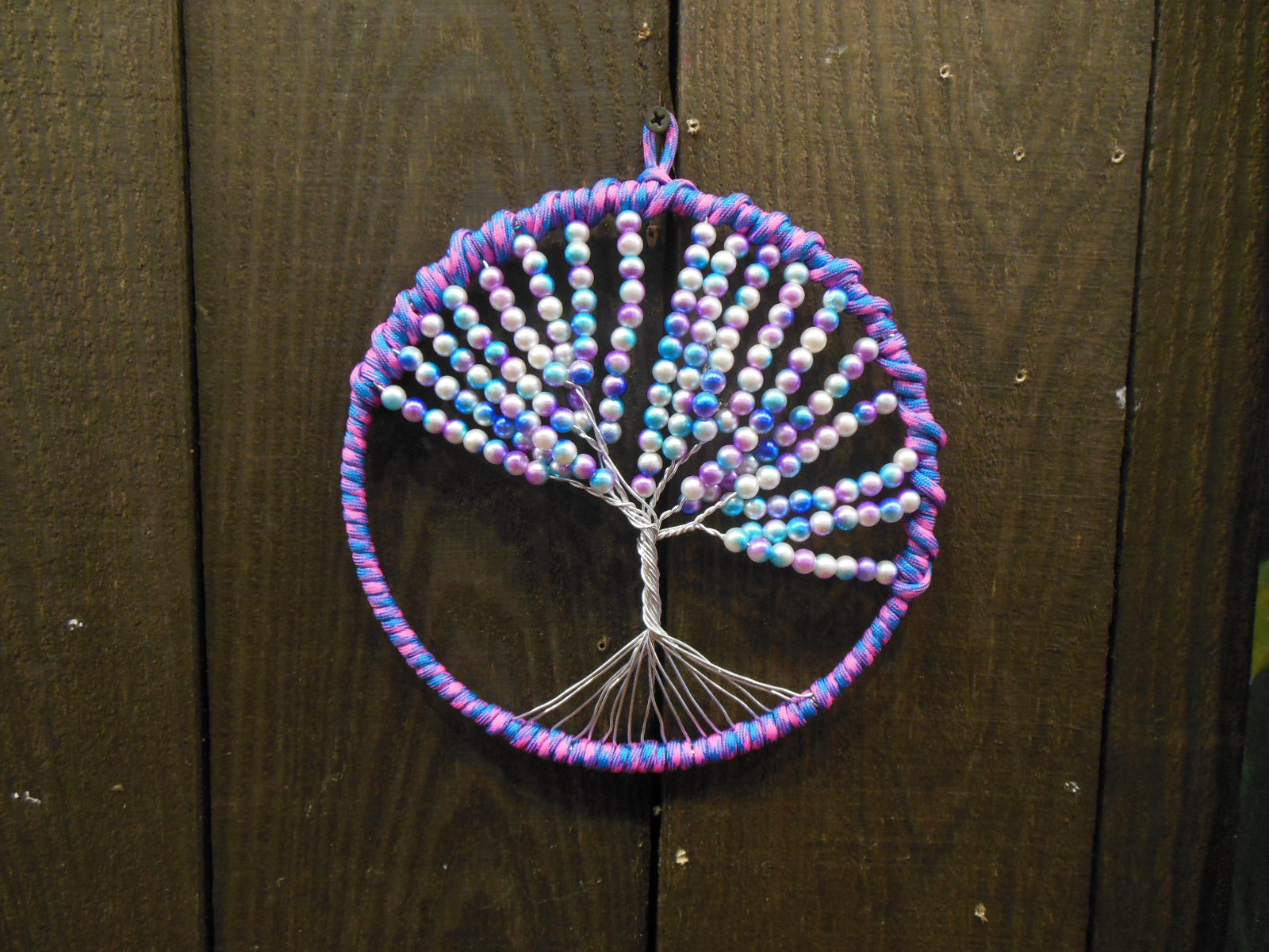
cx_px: 634
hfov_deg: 69.4
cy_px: 476
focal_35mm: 25
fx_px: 916
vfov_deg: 54.9
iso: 400
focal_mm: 4.5
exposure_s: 1/13
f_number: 3.2
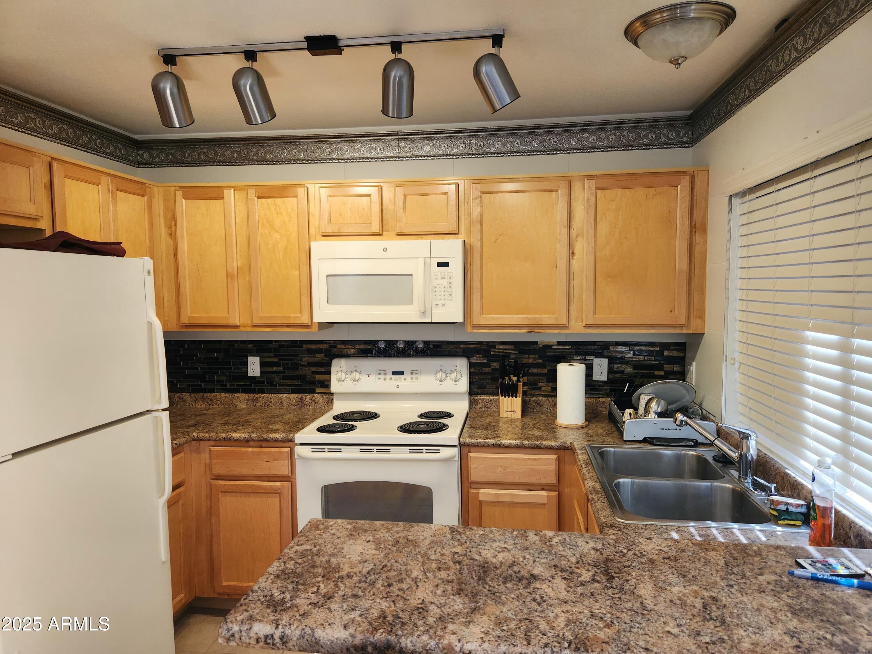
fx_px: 579
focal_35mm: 23
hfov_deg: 73.9
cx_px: 436
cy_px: 327
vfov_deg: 58.9
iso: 200
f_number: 1.8
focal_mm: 5.4
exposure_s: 1/180
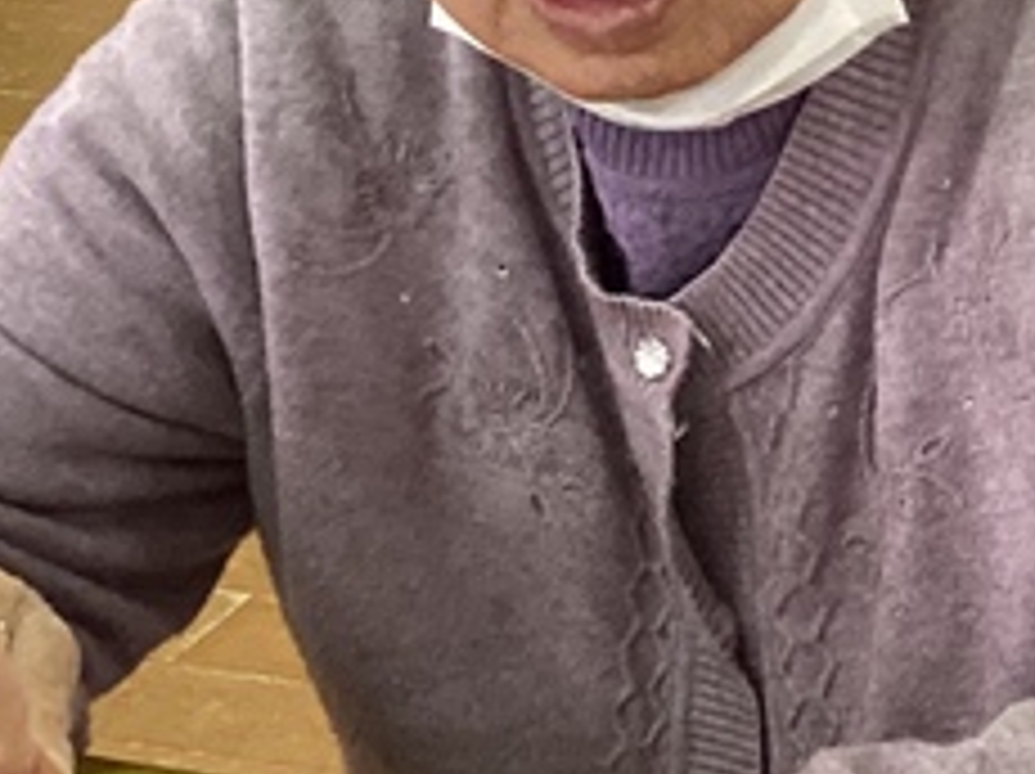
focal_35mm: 135
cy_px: 464
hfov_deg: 13.4
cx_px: 1746
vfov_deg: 11.0
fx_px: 4032
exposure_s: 1/50
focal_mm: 3.3
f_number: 2.4
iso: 250
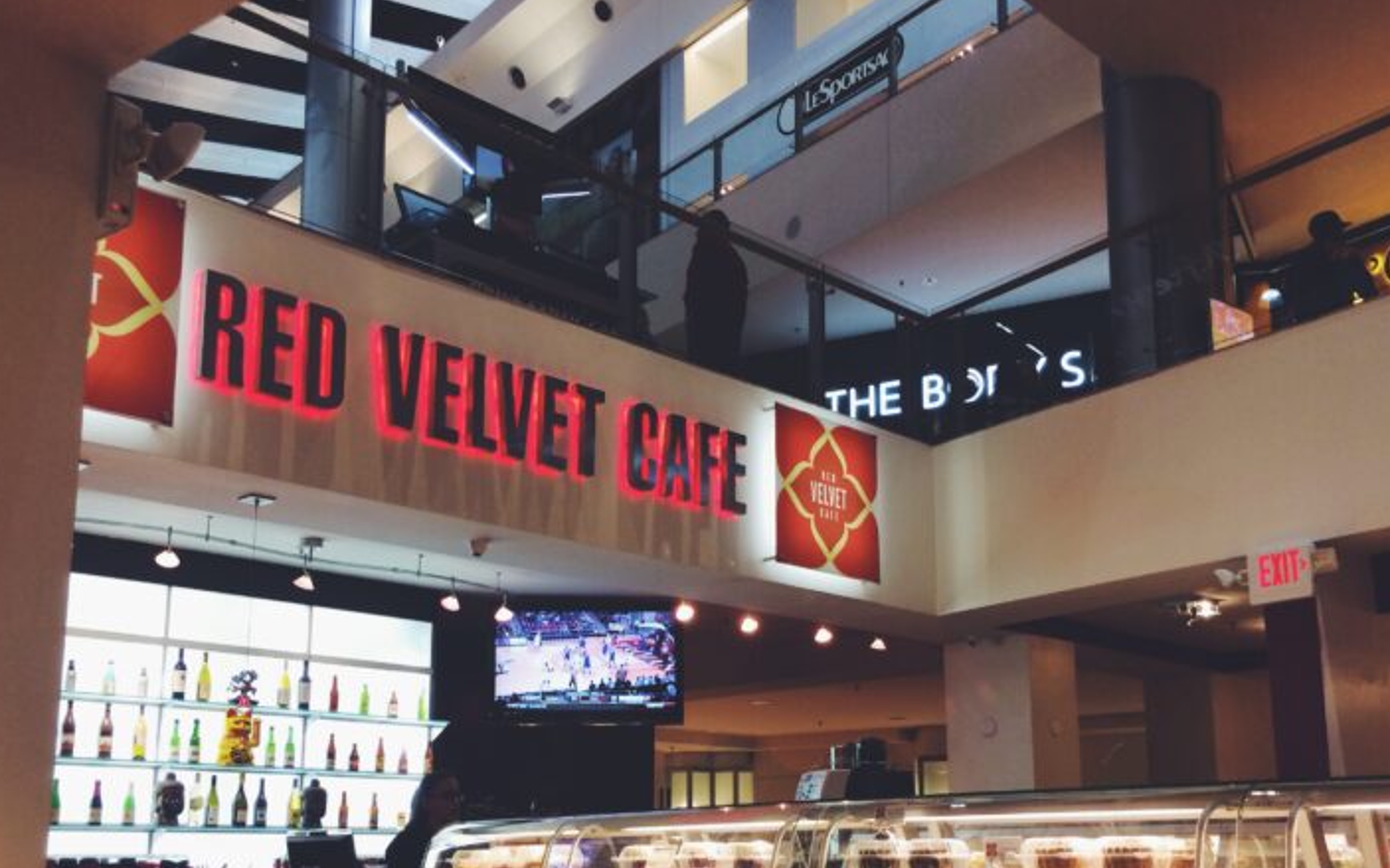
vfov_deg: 33.1
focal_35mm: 38
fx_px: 1439
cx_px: 708
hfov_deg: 51.6
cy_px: 607
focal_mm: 4.12
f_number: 2.2
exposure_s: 1/30
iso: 50
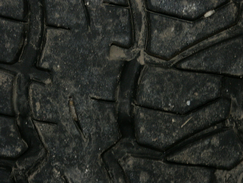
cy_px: 92
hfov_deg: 9.9
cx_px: 122
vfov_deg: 7.4
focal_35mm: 200
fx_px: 1404
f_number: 5.6
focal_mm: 50.69
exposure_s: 1/30
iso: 100
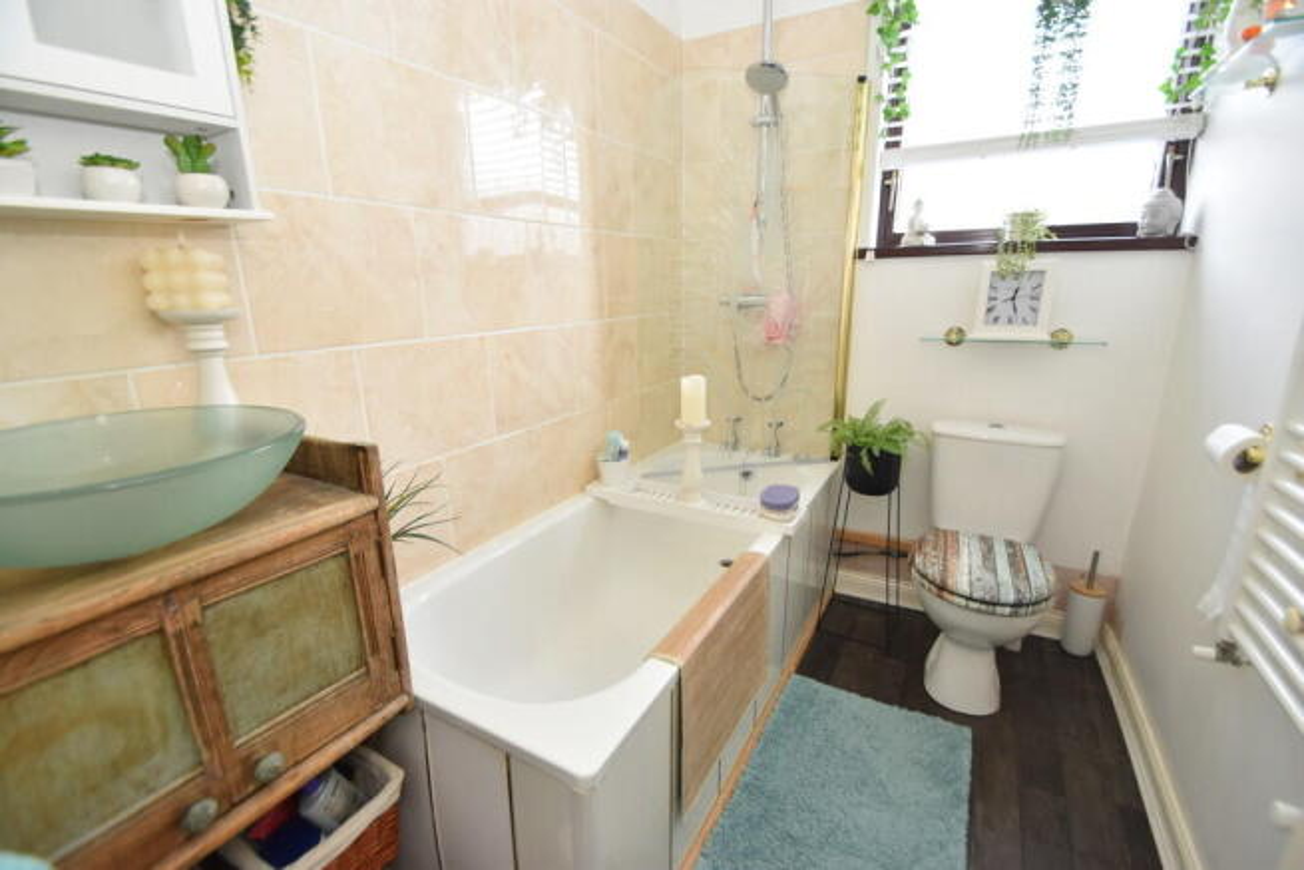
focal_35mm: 15
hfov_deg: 100.4
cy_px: 435
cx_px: 652
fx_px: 543
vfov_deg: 77.4
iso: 800
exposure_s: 1/80
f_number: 4
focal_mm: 10
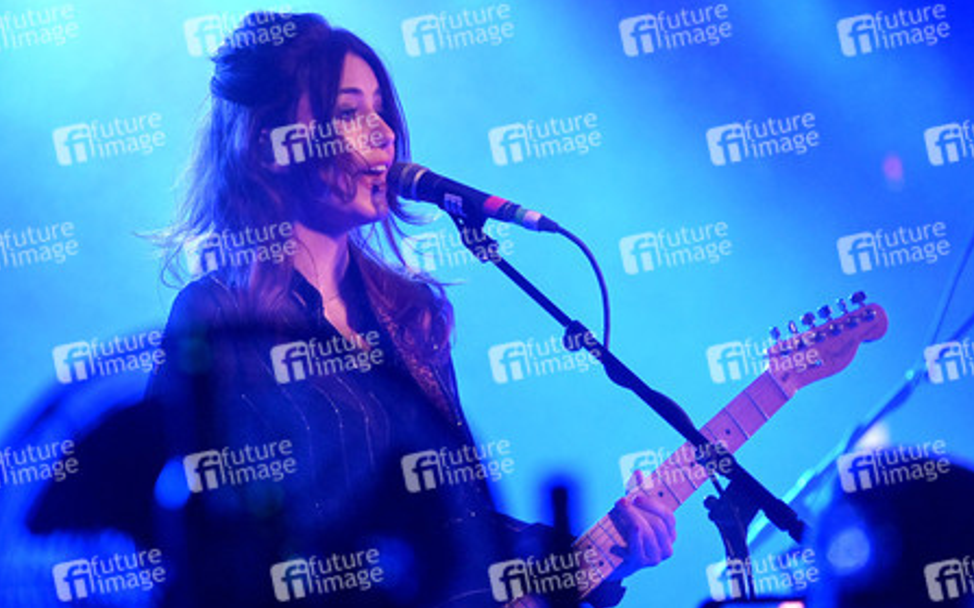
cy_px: 303
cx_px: 487
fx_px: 4909
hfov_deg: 11.3
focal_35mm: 185
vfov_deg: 7.1
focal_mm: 180
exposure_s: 1/400
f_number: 4
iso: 8000
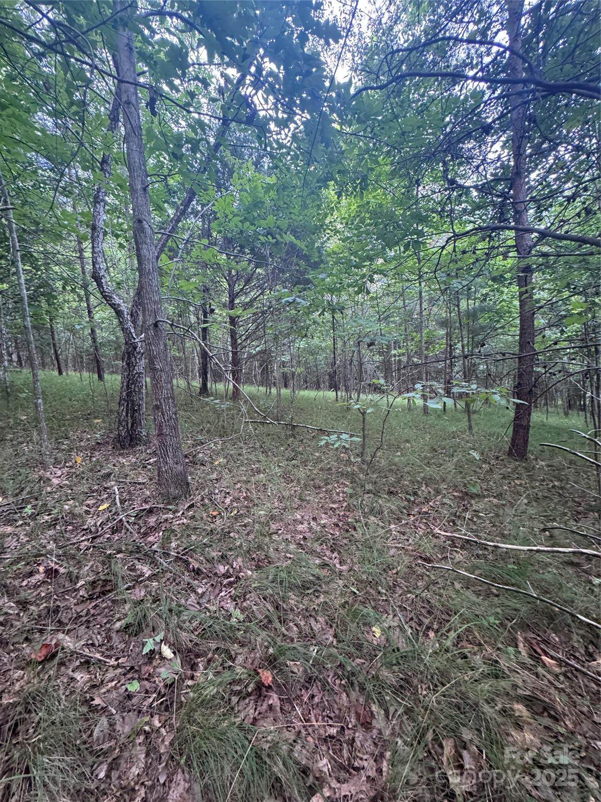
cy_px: 401
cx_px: 300
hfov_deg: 85.7
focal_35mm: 14
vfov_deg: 102.1
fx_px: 324
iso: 400
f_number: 2.2
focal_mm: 2.22
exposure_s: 1/60
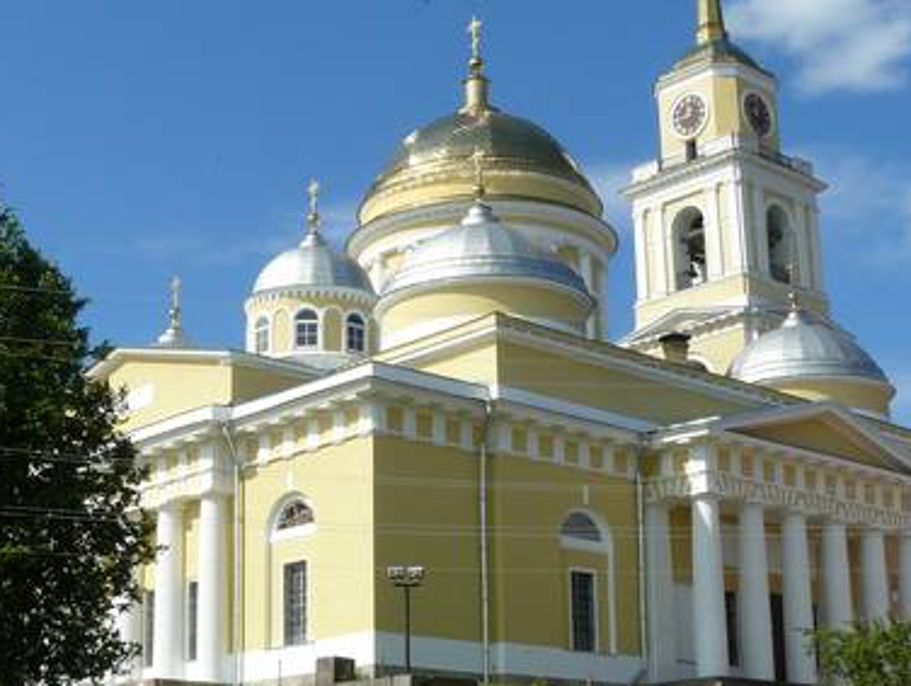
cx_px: 359
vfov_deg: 22.3
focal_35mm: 66
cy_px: 376
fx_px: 1739
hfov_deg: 29.3
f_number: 6.3
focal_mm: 6
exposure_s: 1/400
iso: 100
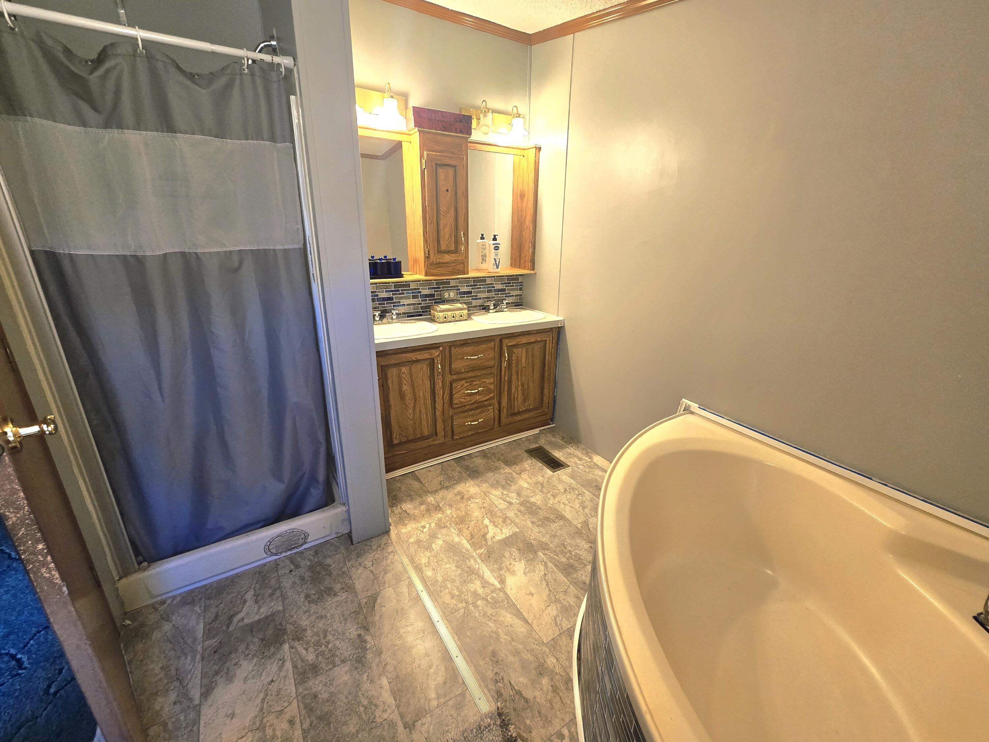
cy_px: 371
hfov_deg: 106.2
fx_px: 371
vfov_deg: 89.9
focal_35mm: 13
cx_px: 494
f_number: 2.2
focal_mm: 2.2
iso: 200
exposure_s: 1/60.2
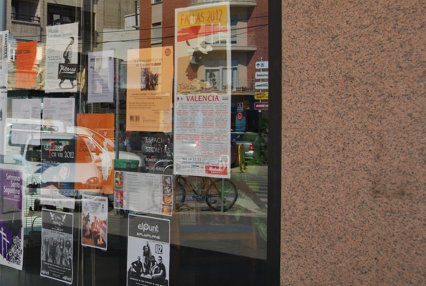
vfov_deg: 24.1
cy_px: 86
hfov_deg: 33.7
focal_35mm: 56
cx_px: 44
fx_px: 664
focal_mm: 20
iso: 100
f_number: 6.3
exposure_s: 1/160
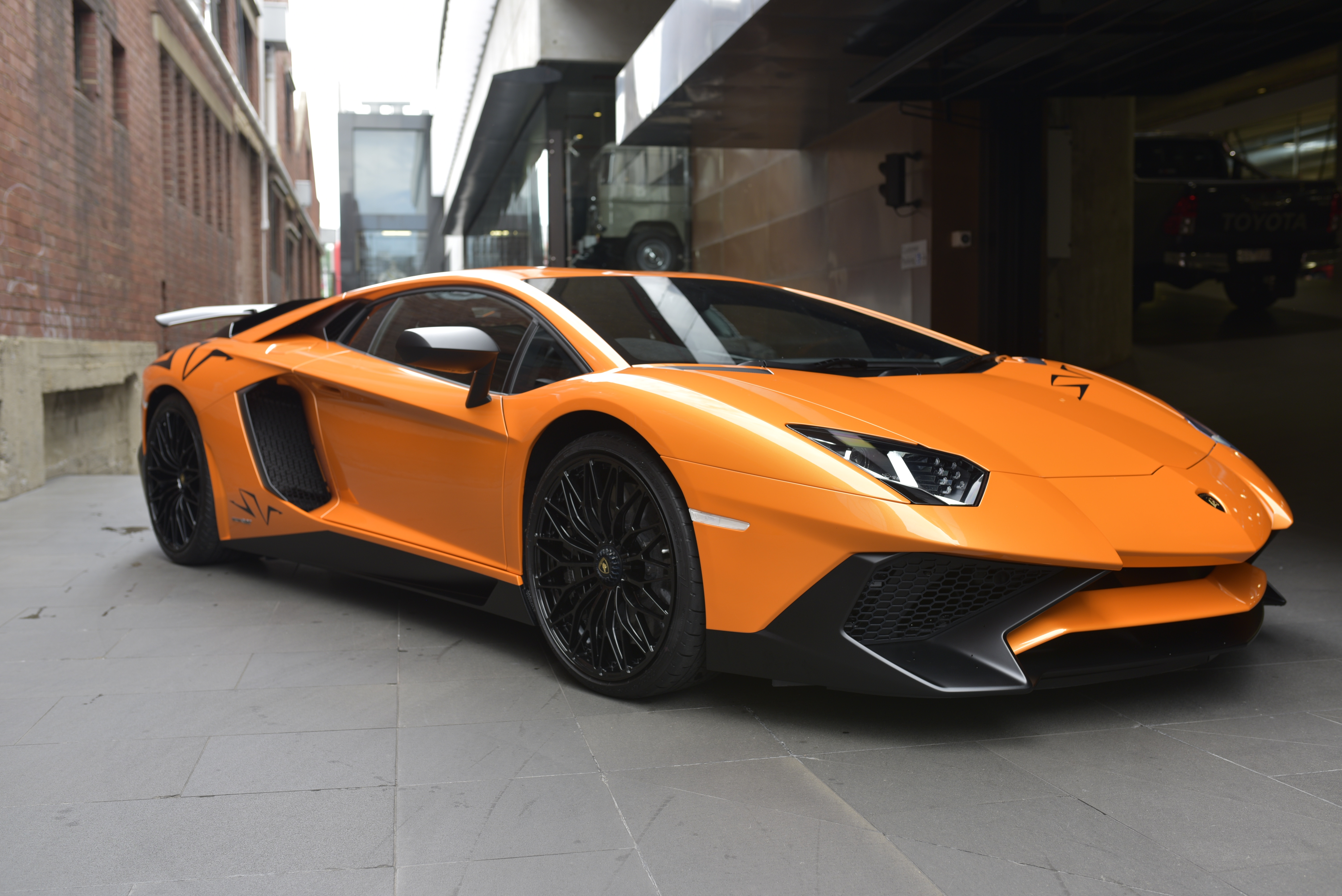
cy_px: 448
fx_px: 1305
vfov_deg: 37.9
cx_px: 671
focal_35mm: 35
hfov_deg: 54.4
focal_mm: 35
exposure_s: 1/125
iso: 100
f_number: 4
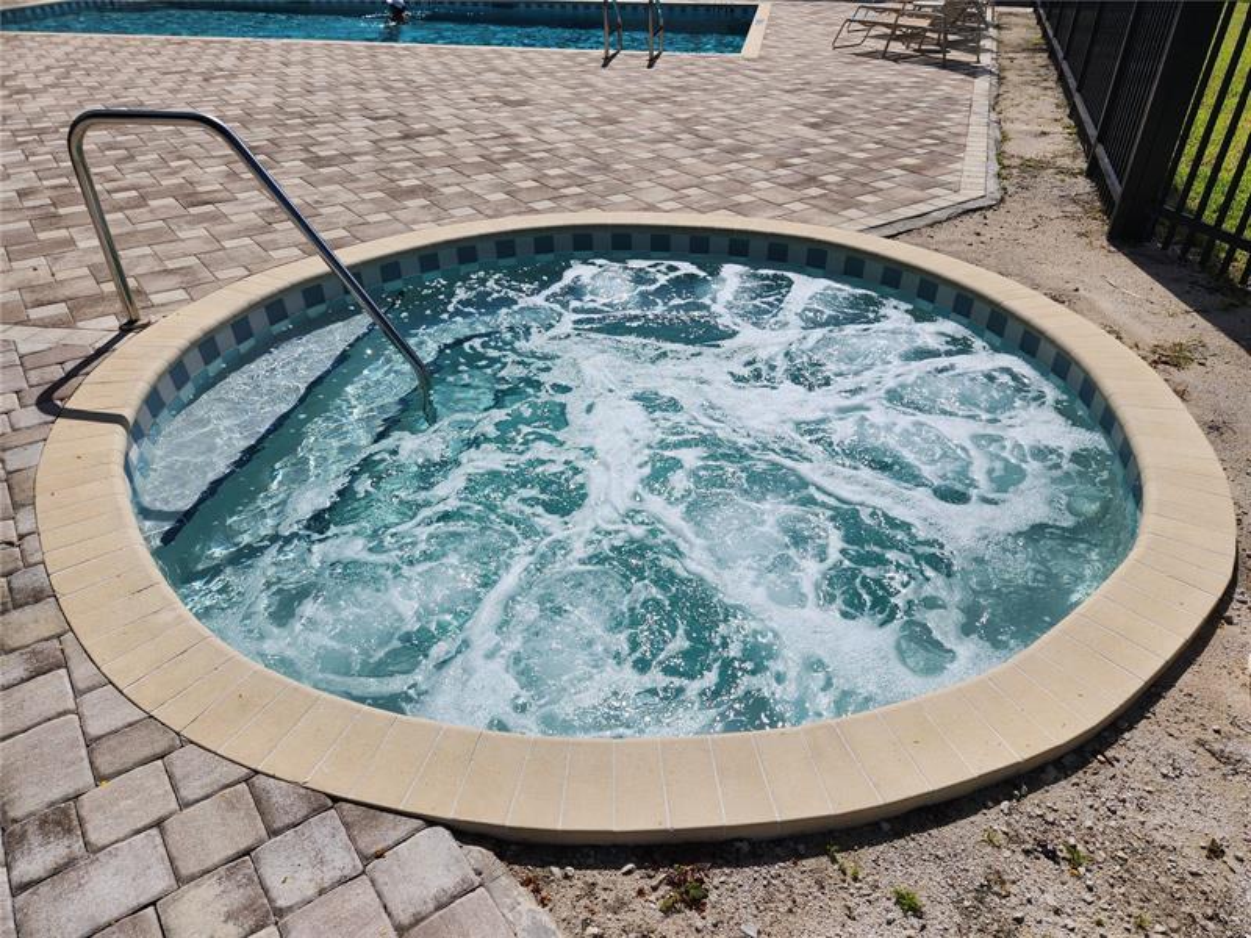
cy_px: 469
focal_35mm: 23
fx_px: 831
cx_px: 626
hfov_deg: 73.9
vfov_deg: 58.9
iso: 20
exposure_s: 1/4926
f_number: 1.8
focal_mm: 5.4
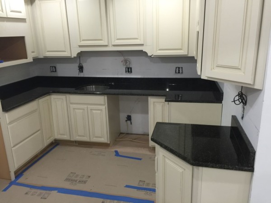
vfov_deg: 48.2
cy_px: 102
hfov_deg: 61.7
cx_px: 136
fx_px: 227
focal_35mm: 29
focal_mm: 4.15
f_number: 2.2
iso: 64
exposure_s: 1/15
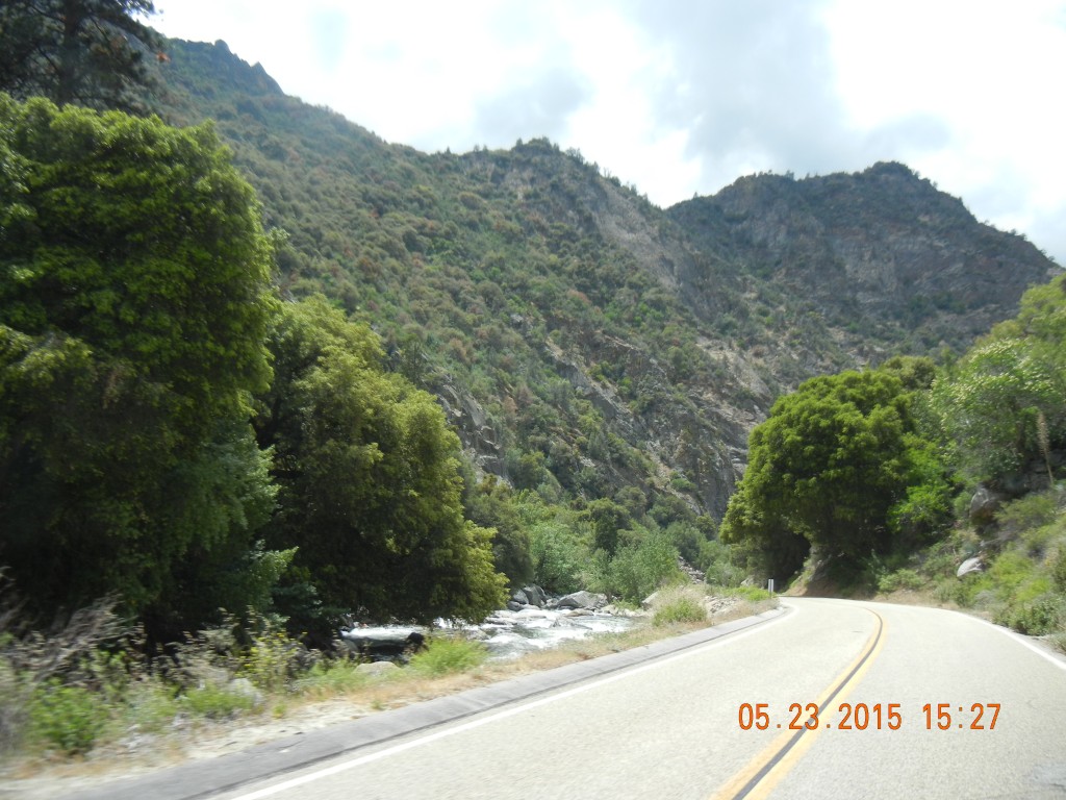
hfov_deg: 60.0
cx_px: 533
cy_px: 400
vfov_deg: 46.8
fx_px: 924
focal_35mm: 30
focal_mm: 5.4
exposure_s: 1/284
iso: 160
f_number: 7
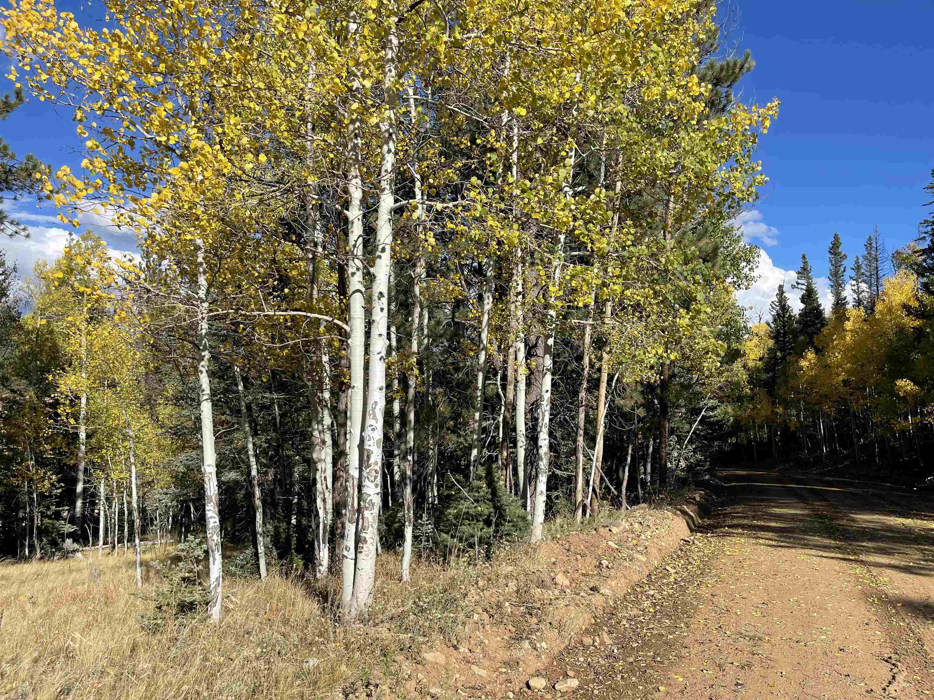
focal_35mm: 26
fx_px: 702
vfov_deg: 53.1
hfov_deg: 67.3
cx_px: 467
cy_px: 350
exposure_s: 1/3788
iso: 32
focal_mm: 5.1
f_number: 1.6
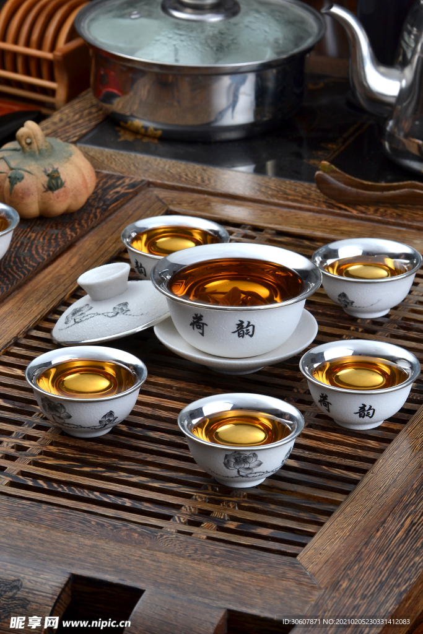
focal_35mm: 135
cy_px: 317
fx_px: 2378
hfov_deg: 10.2
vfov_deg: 15.2
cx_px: 212
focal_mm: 90
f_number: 14
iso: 100
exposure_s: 1/125
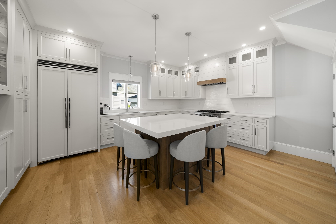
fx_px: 112
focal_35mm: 12
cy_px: 112
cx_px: 168
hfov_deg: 112.6
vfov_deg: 90.0
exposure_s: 1/10
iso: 320
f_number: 8
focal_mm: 12
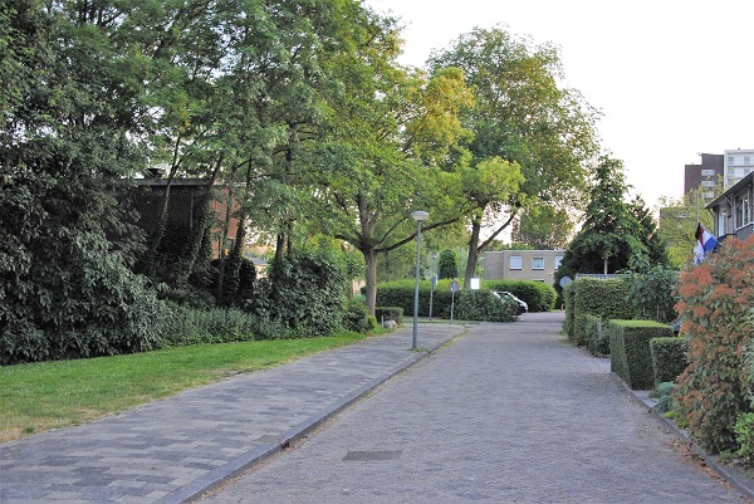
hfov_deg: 41.1
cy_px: 252
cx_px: 377
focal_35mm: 48
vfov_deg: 28.1
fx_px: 1006
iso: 200
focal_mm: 32
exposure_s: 1/60
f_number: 4.2
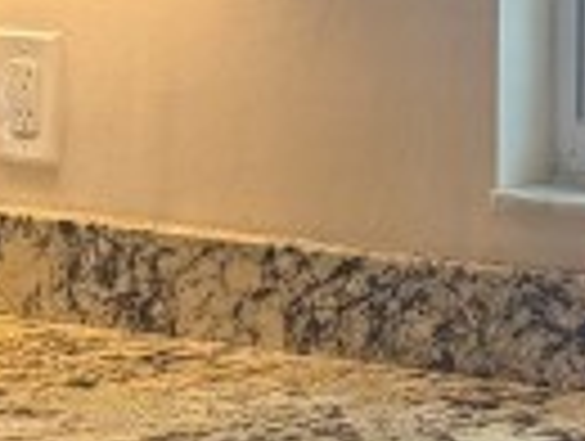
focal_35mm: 189
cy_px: 40
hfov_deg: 10.2
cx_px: 796
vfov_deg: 7.9
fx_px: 3200
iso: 125
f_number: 1.78
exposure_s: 1/170
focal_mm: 6.76
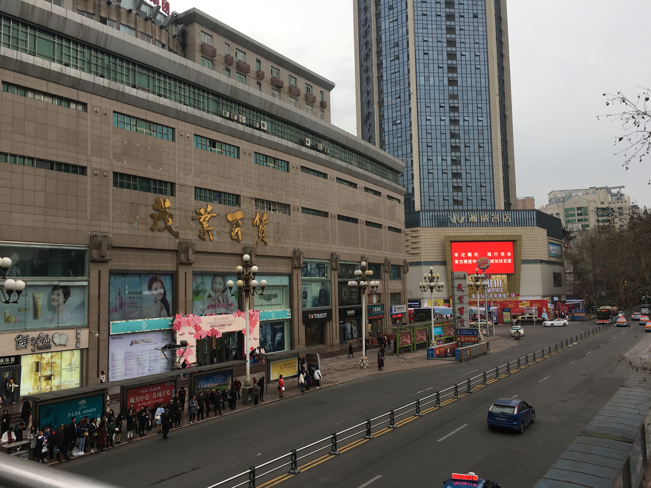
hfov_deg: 61.7
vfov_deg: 48.2
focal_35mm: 29
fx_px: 545
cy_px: 244
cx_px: 326
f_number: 2.2
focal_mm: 4.15
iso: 25
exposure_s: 1/206
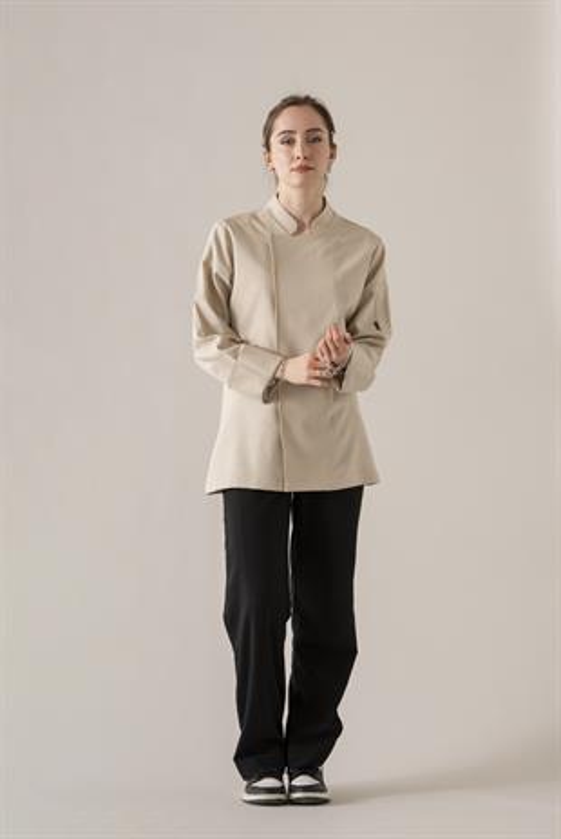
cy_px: 420
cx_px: 280
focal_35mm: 125
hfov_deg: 11.0
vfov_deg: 16.4
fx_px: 2917
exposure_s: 1/160
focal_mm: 125
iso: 320
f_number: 11
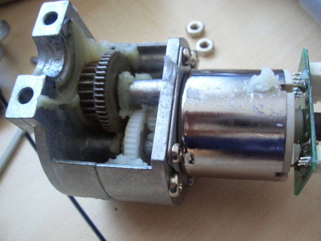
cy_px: 120
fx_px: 325
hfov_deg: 52.6
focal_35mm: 35
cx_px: 160
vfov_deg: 40.7
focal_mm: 5.8
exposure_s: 1/20
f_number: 2.6
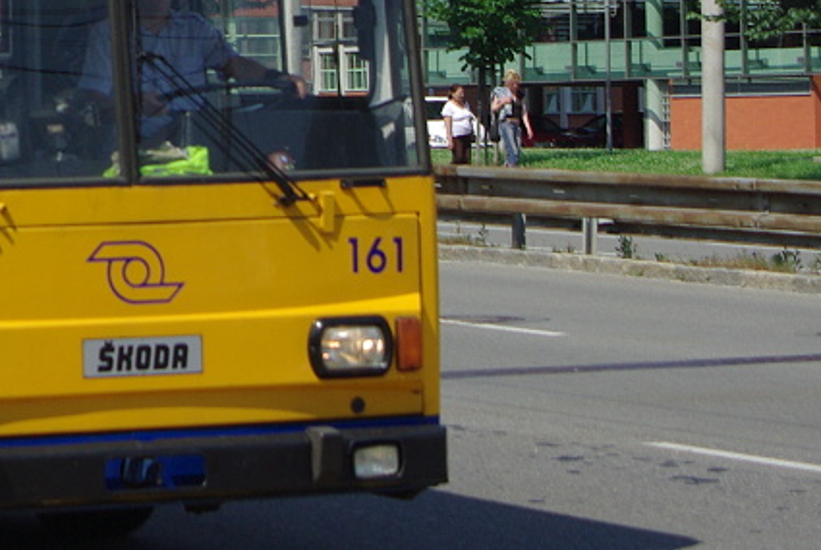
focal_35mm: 189
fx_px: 4318
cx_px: -195
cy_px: -97
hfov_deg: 10.7
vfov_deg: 7.2
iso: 200
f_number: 7.1
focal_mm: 45
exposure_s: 1/800
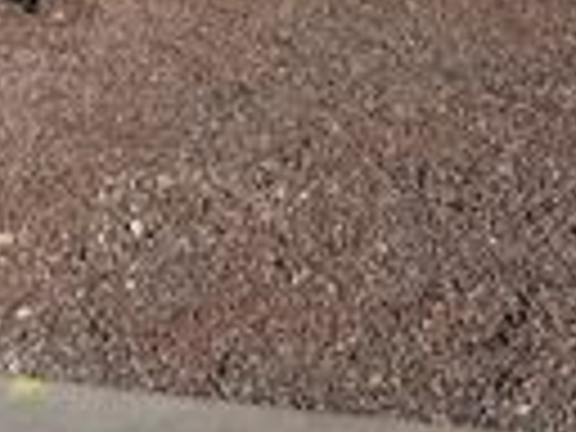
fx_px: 1564
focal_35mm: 94
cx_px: -32
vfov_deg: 13.9
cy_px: -367
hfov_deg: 20.1
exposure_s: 1/12346
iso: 80
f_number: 1.78
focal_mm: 6.76
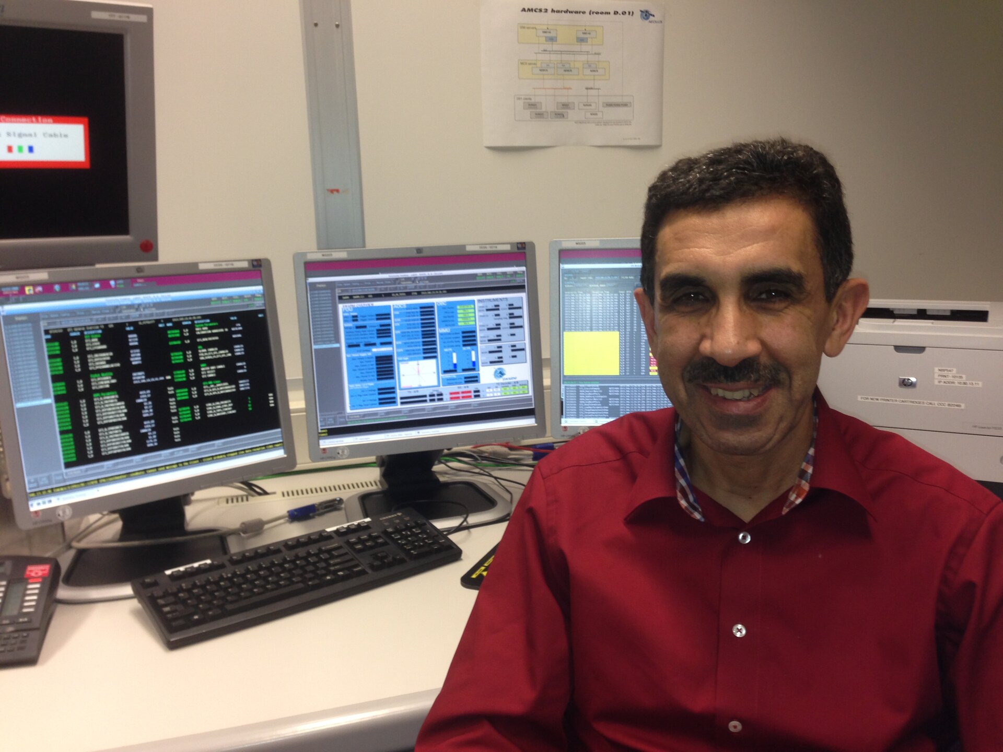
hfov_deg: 55.4
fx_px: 956
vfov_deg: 42.9
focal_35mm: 33
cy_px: 376
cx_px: 502
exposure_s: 1/20
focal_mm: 4.13
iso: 64
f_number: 2.4
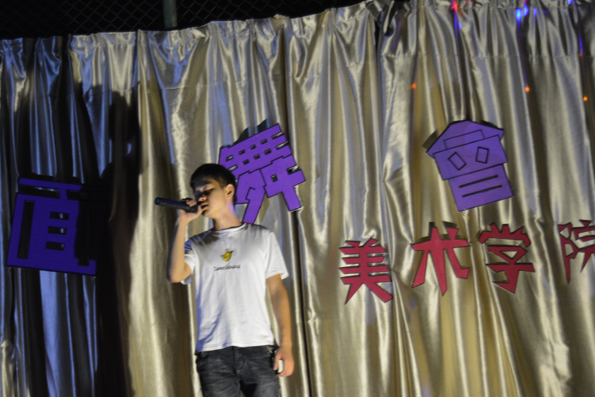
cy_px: 291
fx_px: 1223
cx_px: 147
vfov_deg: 18.3
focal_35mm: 74
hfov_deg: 27.0
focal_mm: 32
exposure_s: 1/30
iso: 1100
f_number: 4.5
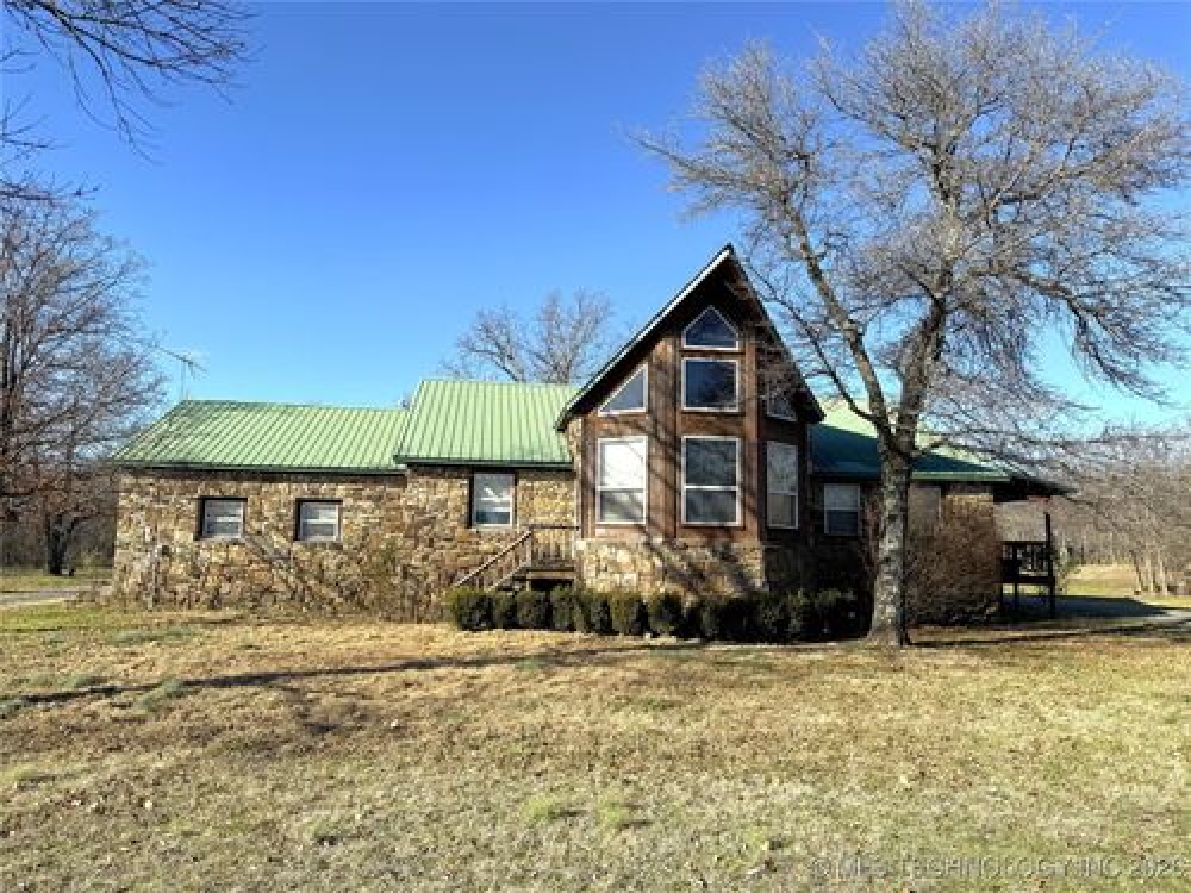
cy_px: 446
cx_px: 596
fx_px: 826
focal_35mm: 24
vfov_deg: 56.8
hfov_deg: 71.6
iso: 80
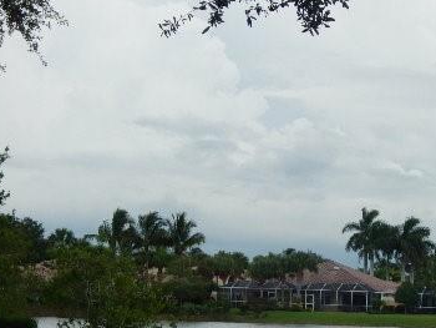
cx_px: 385
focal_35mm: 137
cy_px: 228
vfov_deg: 10.8
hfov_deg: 14.3
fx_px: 1727
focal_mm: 13.5
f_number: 4.2
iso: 125
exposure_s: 1/800
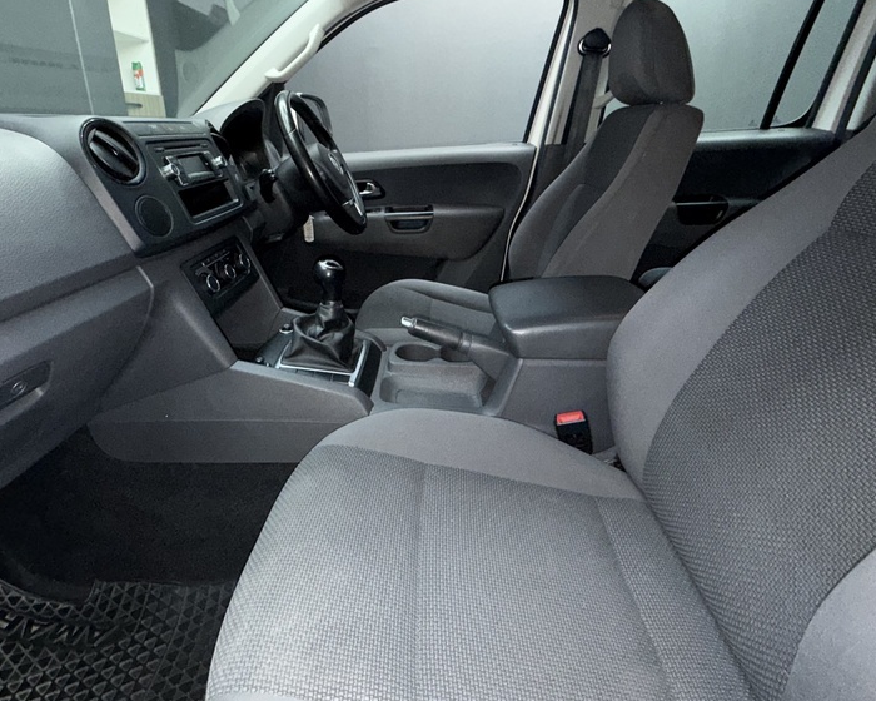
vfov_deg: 67.9
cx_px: 415
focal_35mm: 20
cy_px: 309
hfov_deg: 80.3
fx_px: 519
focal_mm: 2.22
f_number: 2.2
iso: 200
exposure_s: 1/50
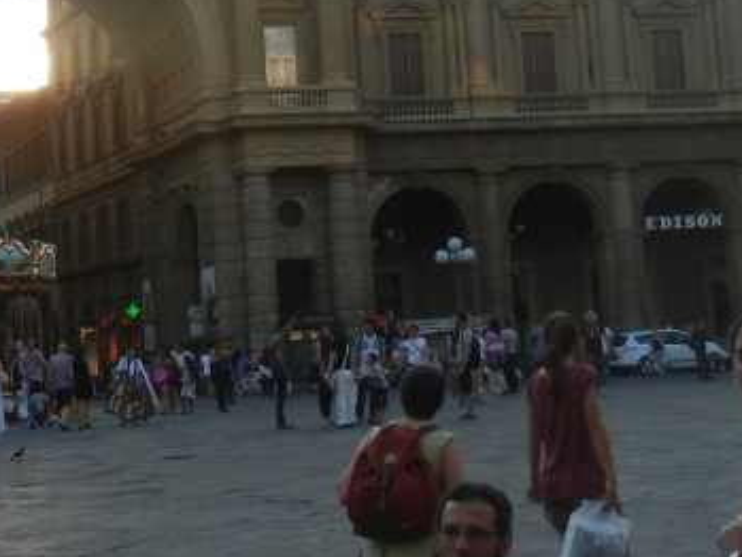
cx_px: 147
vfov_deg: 16.7
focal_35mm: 88
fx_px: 1887
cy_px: 123
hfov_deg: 22.0
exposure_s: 1/274
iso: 160
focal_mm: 5.4
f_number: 3.5
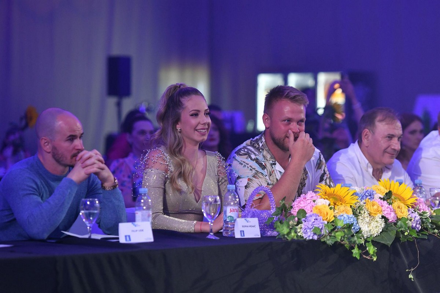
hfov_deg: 16.4
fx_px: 1527
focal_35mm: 125
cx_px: 220
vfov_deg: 11.0
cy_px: 146
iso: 1600
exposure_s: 1/125
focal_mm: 125
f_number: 2.8
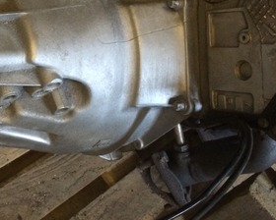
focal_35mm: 67
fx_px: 547
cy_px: 31
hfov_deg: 27.4
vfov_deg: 22.4
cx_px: 32
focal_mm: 4.12
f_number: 2.2
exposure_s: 1/20
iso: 320
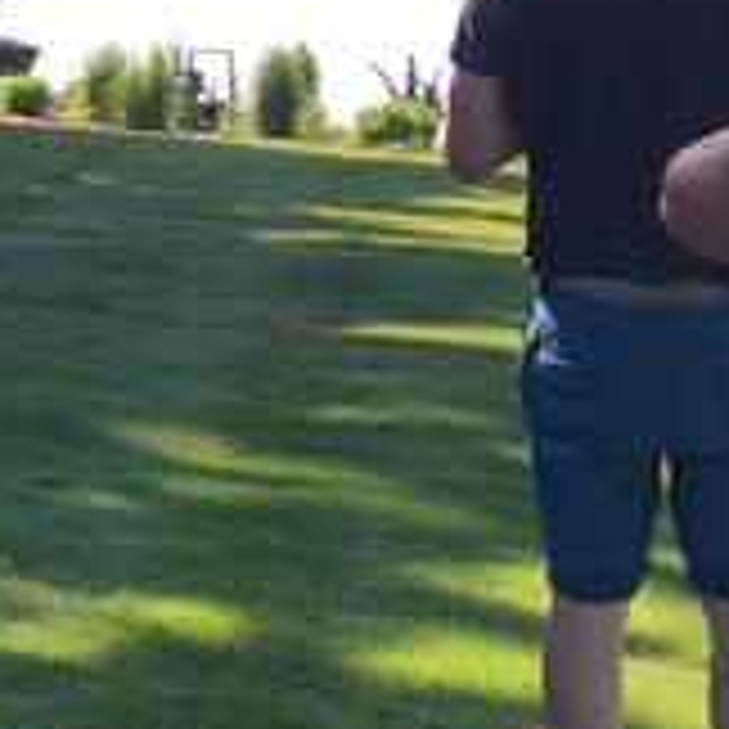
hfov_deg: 9.6
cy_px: 76
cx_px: -1026
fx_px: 3860
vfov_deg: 10.7
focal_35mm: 162
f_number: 2.2
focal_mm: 4.15
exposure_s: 1/630
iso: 25
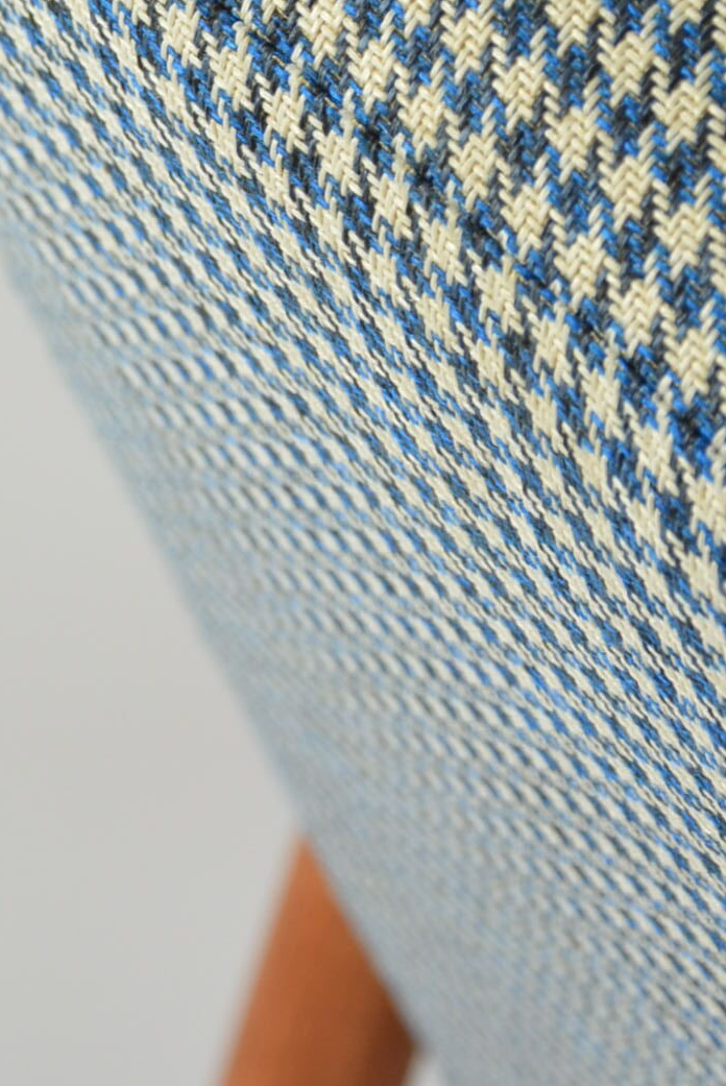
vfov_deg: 8.2
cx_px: 356
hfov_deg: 5.5
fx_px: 7547
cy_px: -166
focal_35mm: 250
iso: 450
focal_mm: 58
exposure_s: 1/125
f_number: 5.6
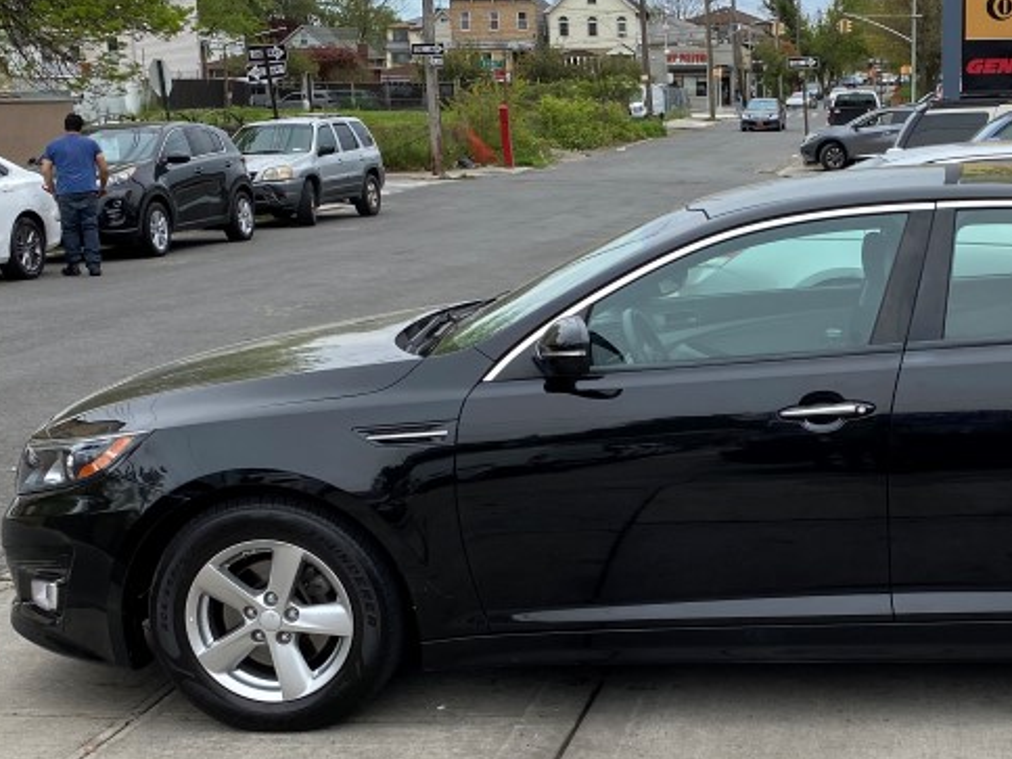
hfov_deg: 33.9
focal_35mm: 55
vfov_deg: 26.5
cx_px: 809
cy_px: 431
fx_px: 1608
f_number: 1.8
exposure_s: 1/1449
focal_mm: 4.25
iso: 32
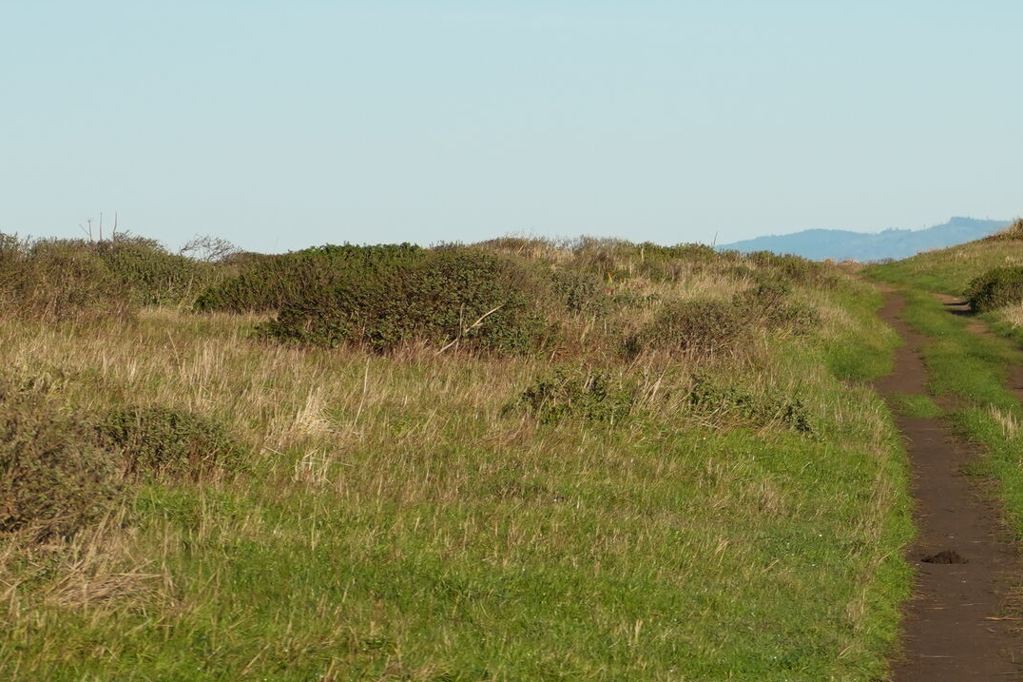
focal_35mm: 241
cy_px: 369
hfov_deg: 8.5
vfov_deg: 5.7
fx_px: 6847
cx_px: 997
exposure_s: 1/2000
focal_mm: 60
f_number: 5.6
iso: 320
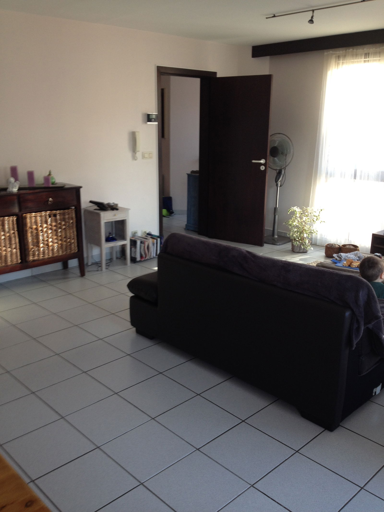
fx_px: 518
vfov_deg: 52.6
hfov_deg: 40.7
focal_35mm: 35
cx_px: 192
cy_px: 256
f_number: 2.4
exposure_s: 1/20
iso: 50
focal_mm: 4.28
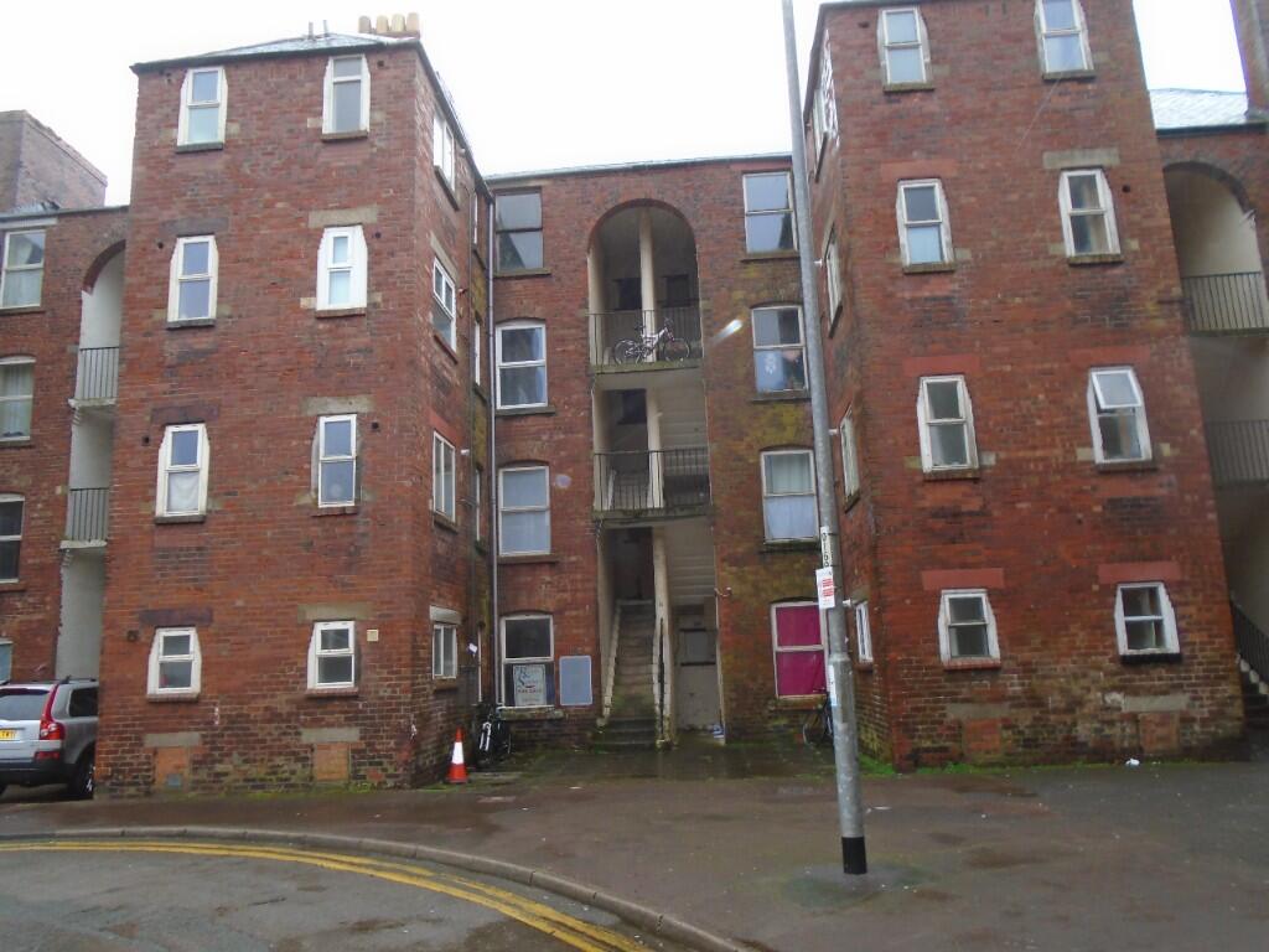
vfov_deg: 53.1
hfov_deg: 67.3
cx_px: 634
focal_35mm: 26
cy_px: 476
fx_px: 953
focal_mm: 4.6
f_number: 3.2
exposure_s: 1/60
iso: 100
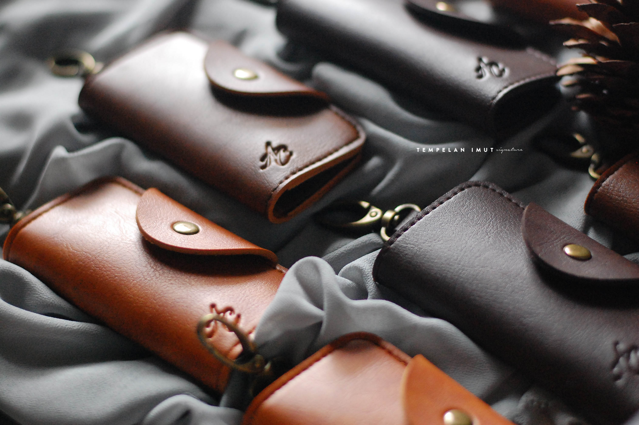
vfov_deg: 18.1
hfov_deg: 27.0
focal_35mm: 75
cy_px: 212
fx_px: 1330
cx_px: 320
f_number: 1.8
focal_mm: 50
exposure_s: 1/400
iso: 1600
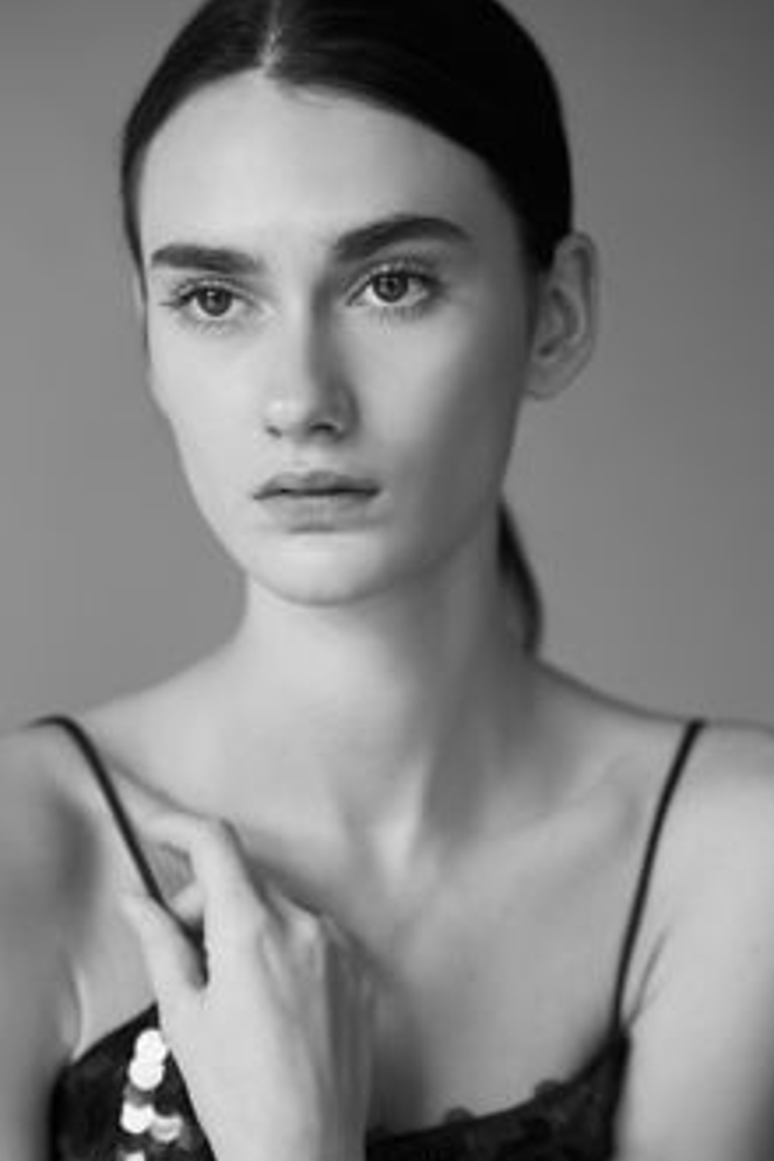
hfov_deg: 13.3
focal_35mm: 103
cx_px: 329
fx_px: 3321
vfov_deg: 19.8
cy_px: 588
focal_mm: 85
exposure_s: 1/100
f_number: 2.2
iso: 100
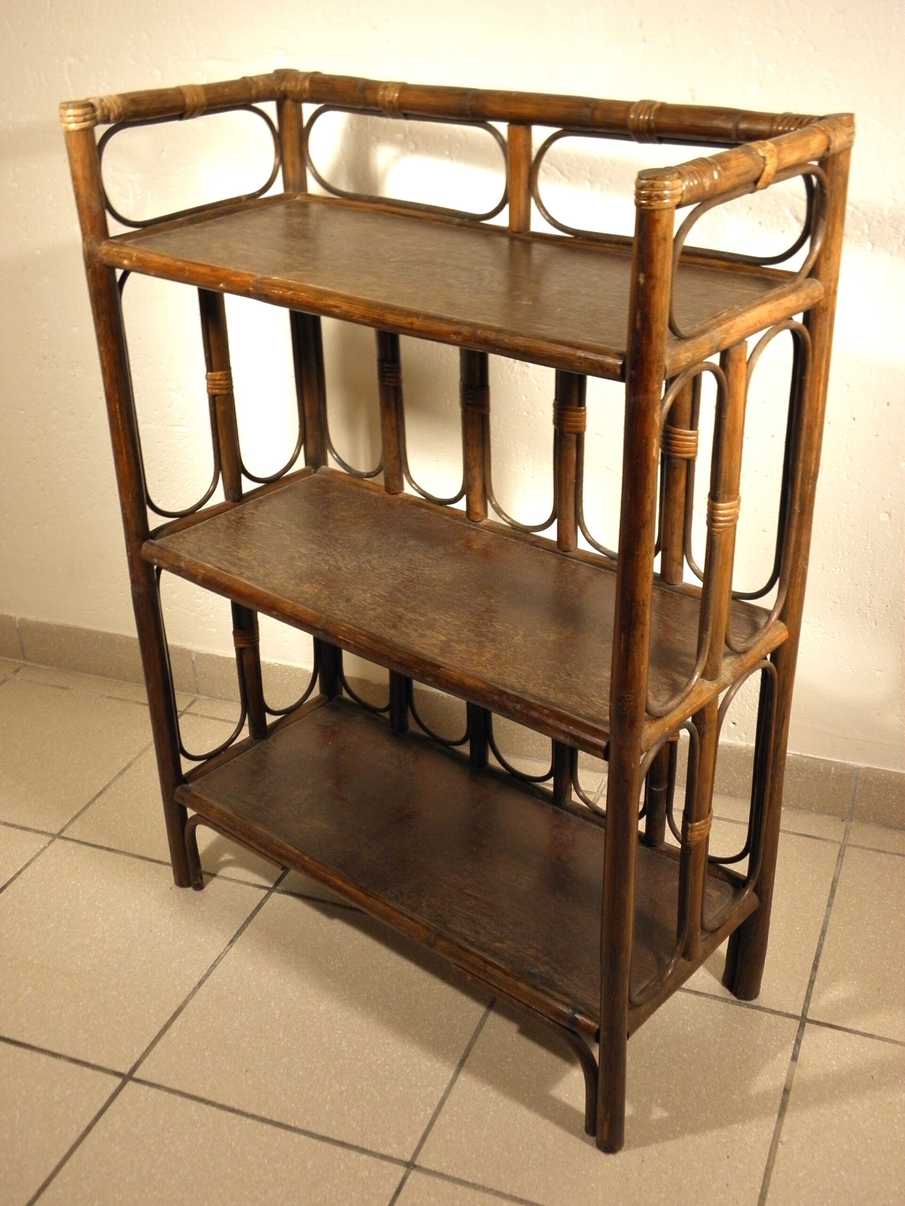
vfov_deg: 49.0
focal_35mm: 38
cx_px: 452
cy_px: 603
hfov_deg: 37.7
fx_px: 1325
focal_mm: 6.8
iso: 200
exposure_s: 1/13
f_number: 3.7
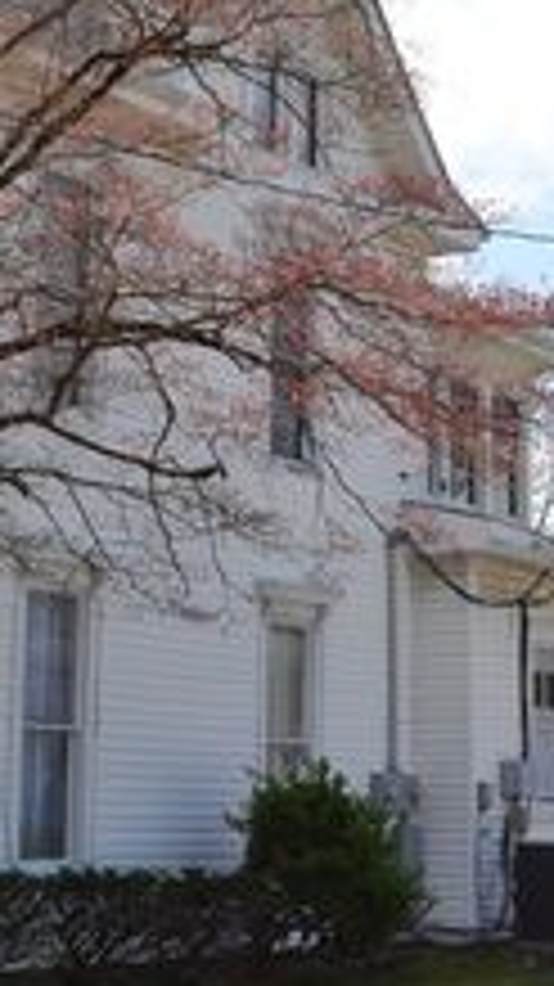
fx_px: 2249
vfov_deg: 24.5
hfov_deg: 14.0
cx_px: 117
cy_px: 277
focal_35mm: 86
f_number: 10
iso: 100
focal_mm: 24
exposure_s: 1/200
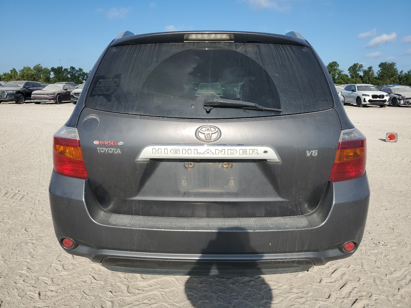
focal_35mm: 26
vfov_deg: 53.1
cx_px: 206
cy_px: 154
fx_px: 309
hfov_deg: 67.3
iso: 50
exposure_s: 1/5000
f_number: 1.5
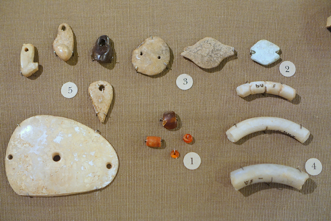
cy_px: 110
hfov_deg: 35.1
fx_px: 524
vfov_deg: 23.8
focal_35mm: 57
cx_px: 166
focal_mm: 20.81
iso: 800
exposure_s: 1/13
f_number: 2.8
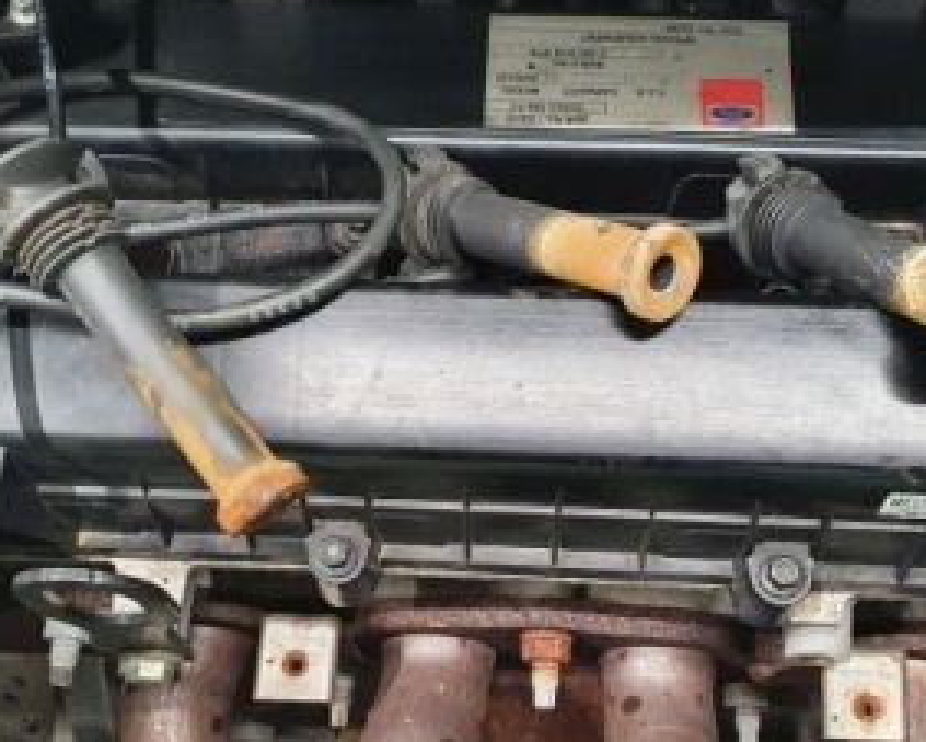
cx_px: 473
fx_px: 1234
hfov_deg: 41.1
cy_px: 497
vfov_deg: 33.2
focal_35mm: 45
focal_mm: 4.32
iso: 320
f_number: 2.4
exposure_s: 1/50
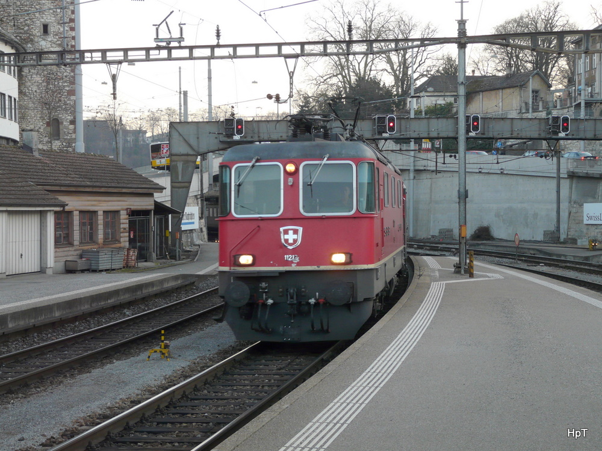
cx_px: 301
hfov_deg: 29.4
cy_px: 226
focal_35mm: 66
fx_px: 1148
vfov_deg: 22.3
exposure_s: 1/80
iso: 100
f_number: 3.2
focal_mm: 10.8
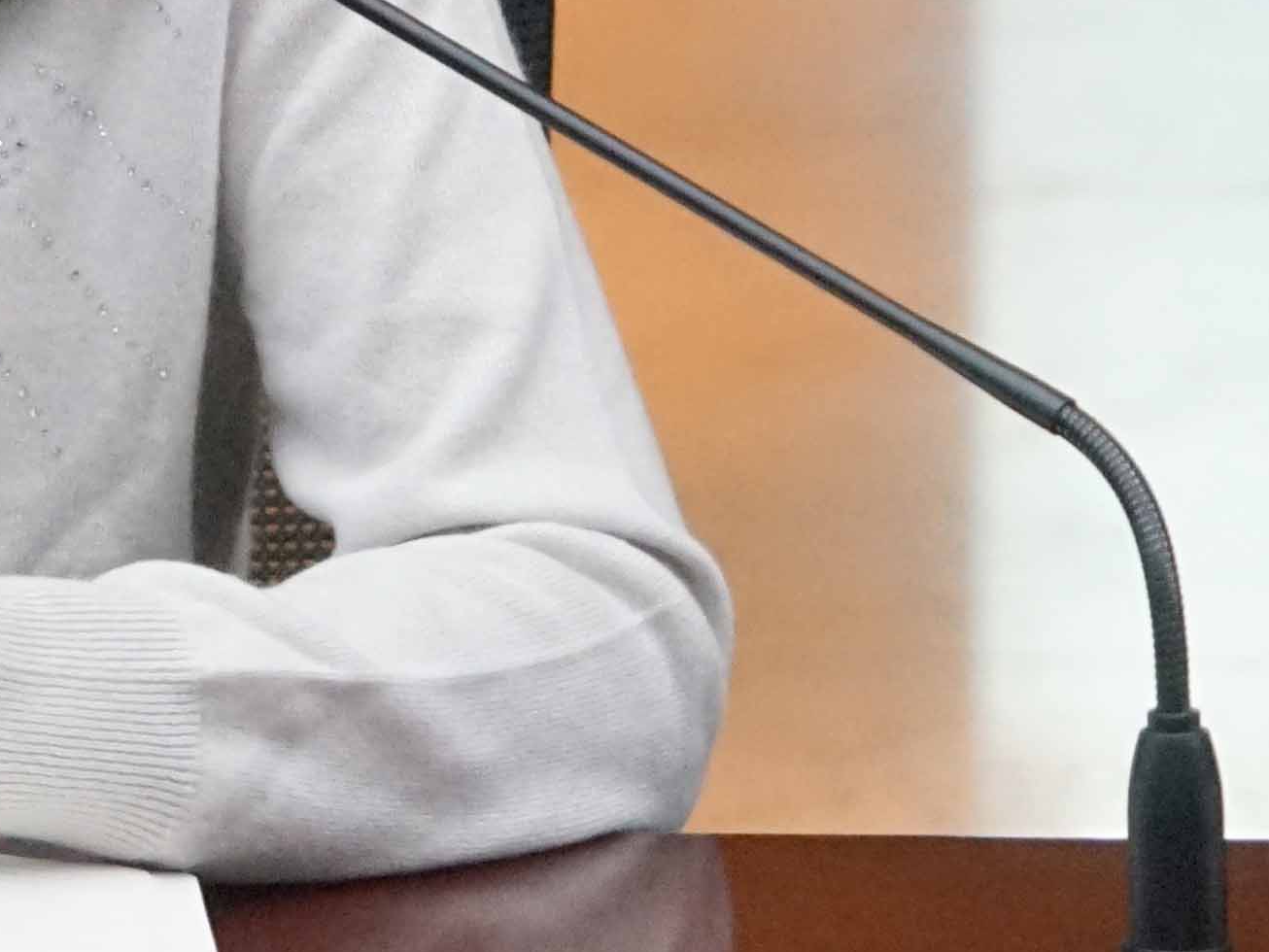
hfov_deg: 5.8
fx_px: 12466
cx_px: -240
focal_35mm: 340
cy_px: -255
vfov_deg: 4.4
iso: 5000
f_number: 5.6
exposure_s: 1/160
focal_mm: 77
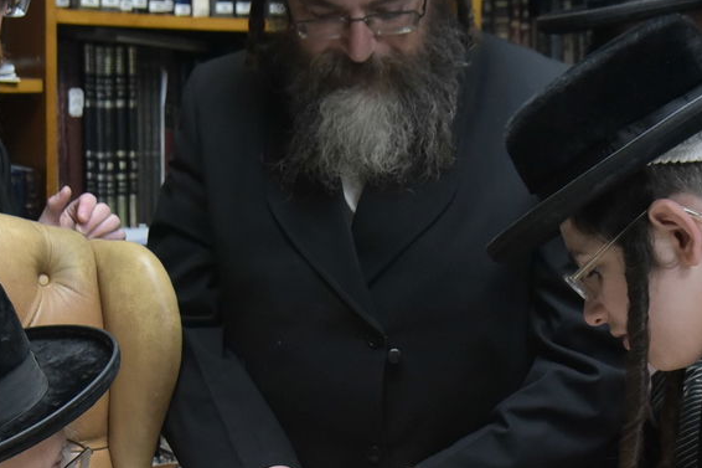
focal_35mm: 99
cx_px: 403
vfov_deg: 13.6
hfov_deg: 20.6
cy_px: 474
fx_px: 1930
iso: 3200
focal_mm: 40
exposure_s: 1/200
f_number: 5.6
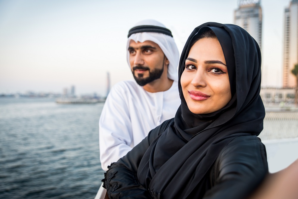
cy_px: 100
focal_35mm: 34
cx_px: 149
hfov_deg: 55.8
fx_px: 281
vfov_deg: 38.9
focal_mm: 34
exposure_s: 1/100
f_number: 3.2
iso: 200
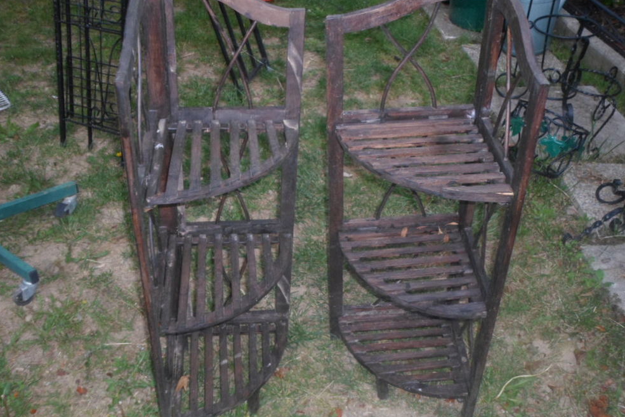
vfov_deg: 35.1
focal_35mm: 38
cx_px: 313
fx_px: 660
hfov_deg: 50.7
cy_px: 210
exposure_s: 1/45
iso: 120
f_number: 3
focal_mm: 6.5
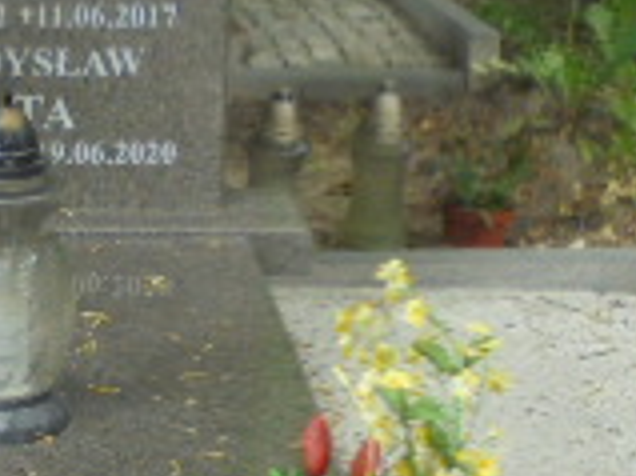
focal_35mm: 137
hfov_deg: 14.3
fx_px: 2515
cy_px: 396
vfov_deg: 10.8
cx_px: 56
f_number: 4
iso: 100
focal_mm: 6.1
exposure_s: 1/80
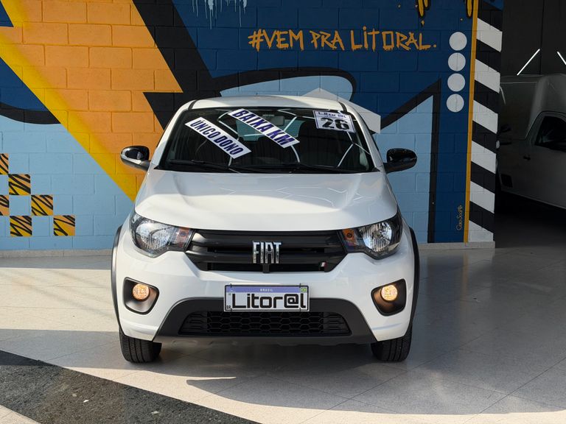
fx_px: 785
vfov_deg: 30.3
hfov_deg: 39.7
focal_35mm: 48
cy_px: 212
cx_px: 283
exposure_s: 1/3096
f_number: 1.78
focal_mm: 6.76
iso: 64
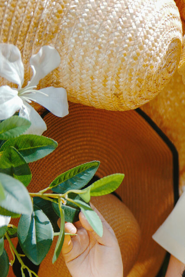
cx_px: 226
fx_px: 1086
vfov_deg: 14.4
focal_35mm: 141
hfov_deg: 9.6
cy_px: 258
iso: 400
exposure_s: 1/8000
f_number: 1.4
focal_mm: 50
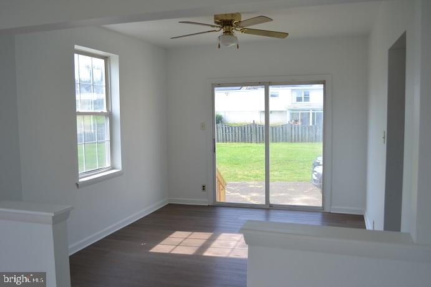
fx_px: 395
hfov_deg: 57.2
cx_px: 216
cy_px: 144
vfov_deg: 39.9
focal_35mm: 33
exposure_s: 1/125
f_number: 3.8
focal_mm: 22
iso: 100
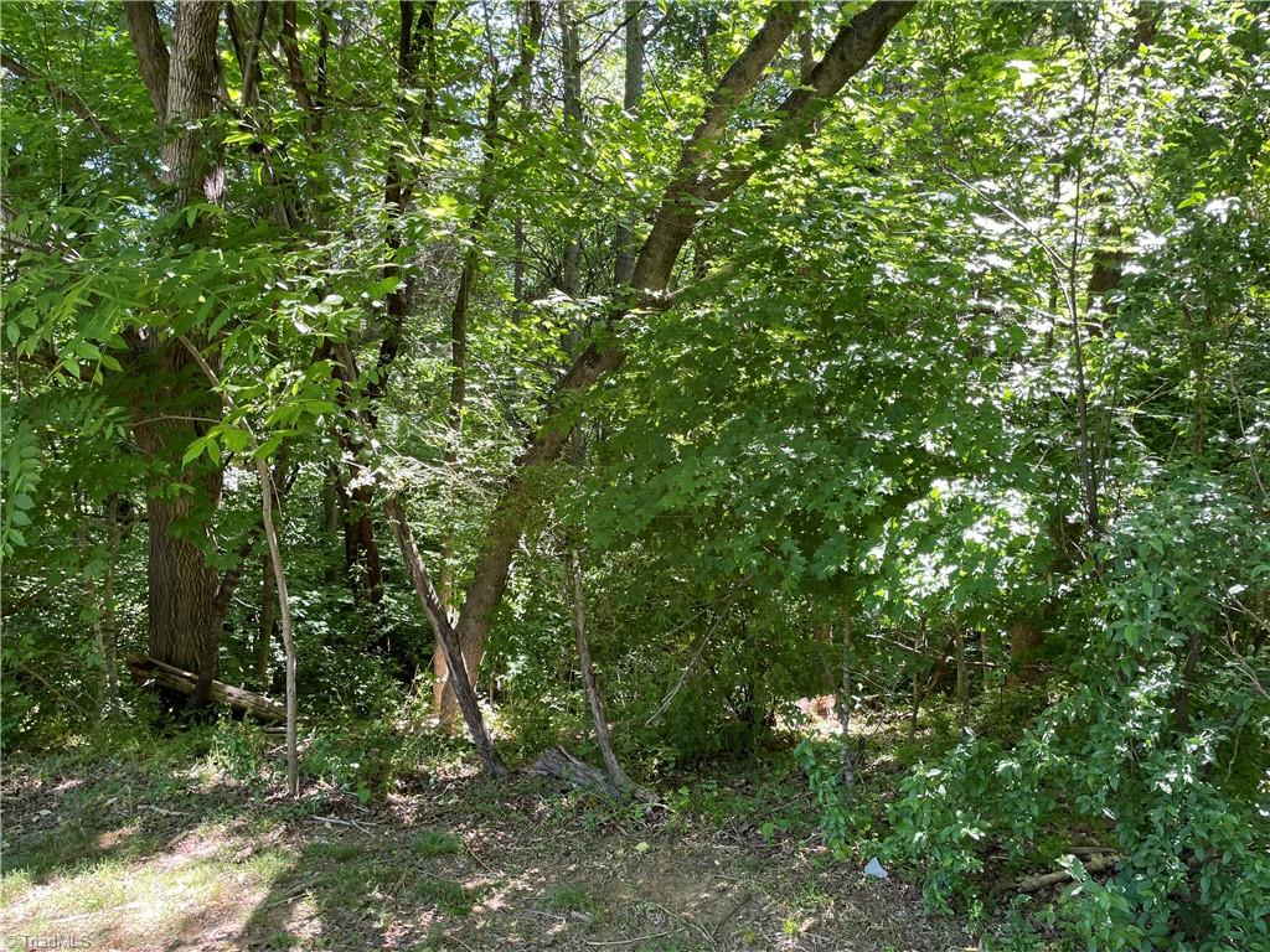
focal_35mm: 26
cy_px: 476
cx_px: 635
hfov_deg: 67.3
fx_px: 954
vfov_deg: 53.1
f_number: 1.6
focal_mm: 4.2
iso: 50
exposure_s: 1/121
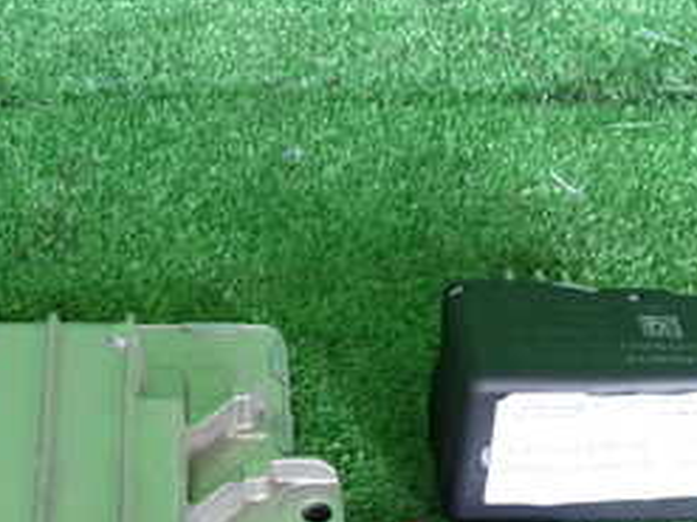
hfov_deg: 26.5
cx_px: 226
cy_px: 553
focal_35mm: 73
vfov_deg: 19.4
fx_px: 1469
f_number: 2.3
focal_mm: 5.4
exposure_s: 1/30
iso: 400
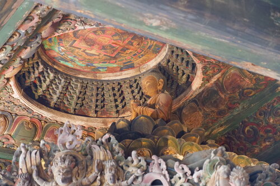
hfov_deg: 18.4
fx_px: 863
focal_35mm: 111
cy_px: 93
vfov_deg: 12.3
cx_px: 140
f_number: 5.3
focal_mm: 74.4
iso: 3200
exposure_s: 1/12
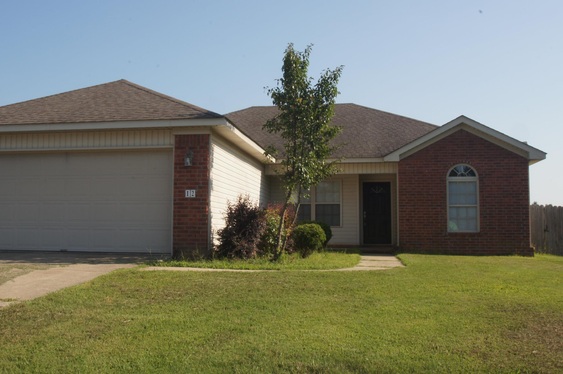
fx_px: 625
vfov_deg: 33.3
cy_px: 179
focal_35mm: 40
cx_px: 253
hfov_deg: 48.4
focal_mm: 24
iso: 100
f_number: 25
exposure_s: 1/20
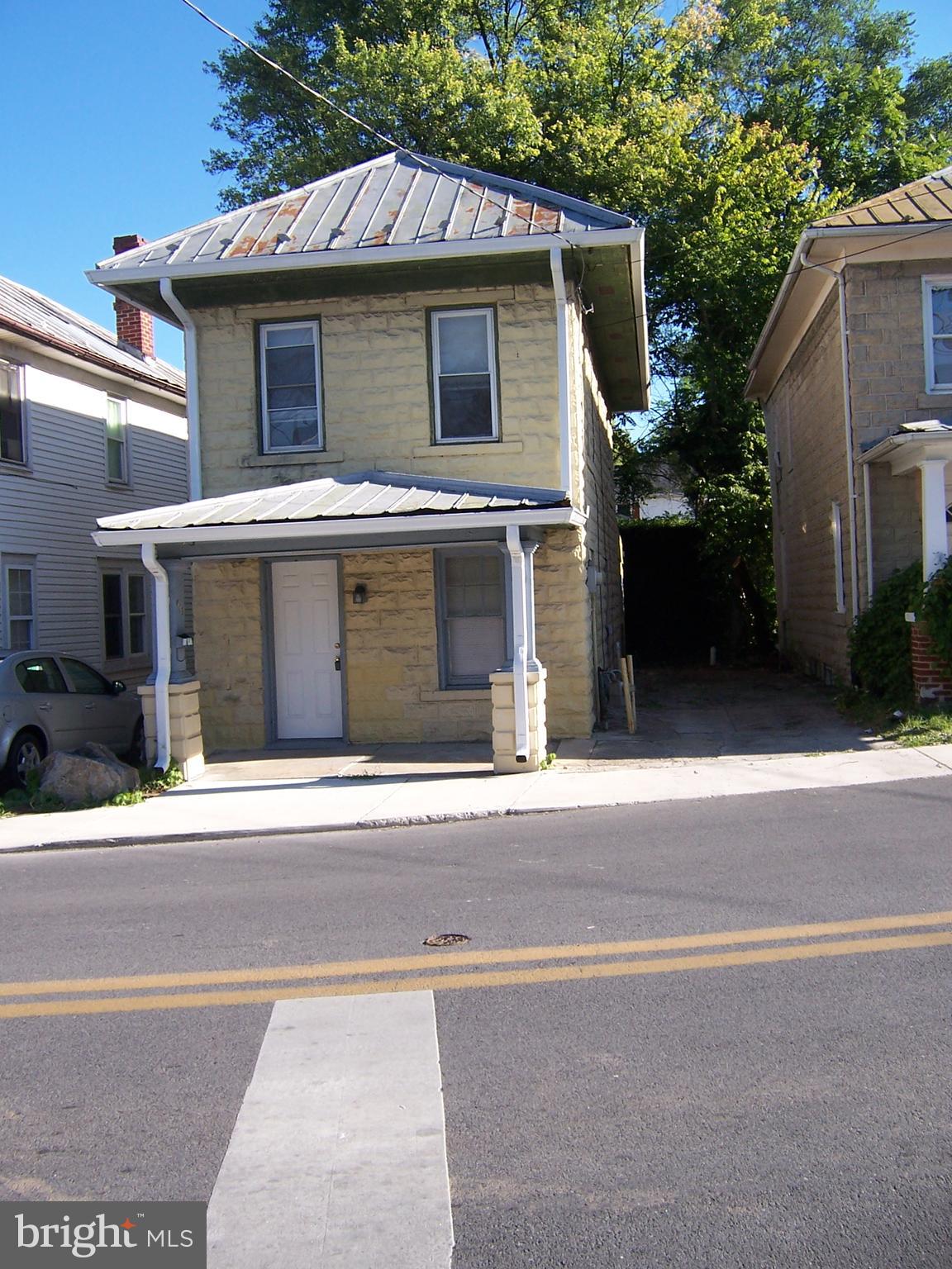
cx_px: 476
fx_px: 1210
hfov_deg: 42.9
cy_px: 634
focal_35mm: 33
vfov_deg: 55.4
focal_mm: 5.5
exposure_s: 1/350
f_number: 3.4
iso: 80
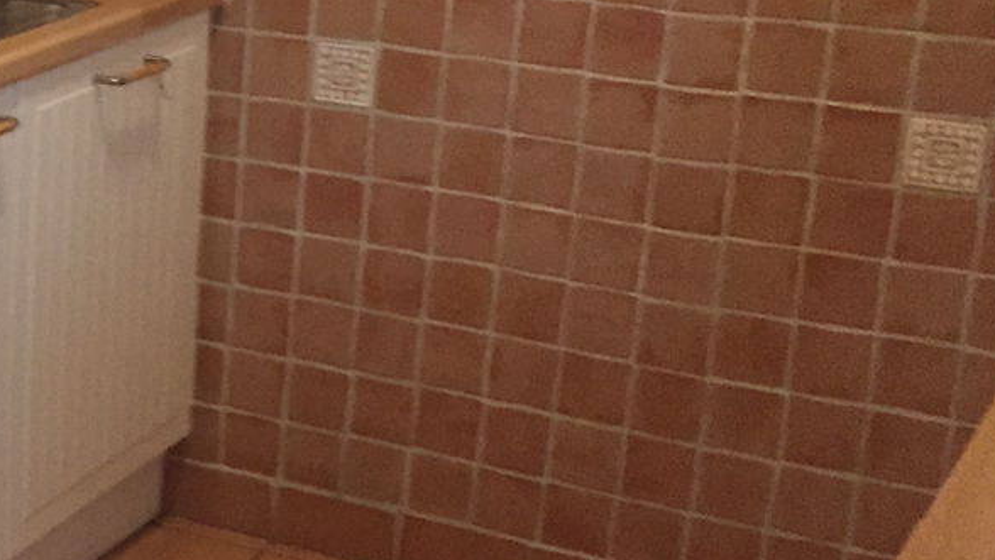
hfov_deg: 22.6
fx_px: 2269
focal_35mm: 86
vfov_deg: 14.1
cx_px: -227
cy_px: 267
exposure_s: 1/15
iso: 250
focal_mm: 4.15
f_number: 2.2
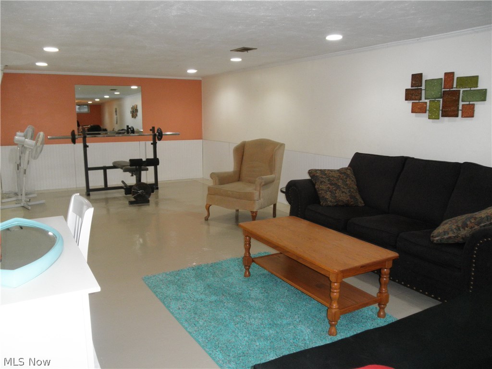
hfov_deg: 63.4
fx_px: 398
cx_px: 246
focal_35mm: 28
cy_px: 184
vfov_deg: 49.7
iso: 250
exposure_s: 1/30
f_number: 3
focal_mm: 5
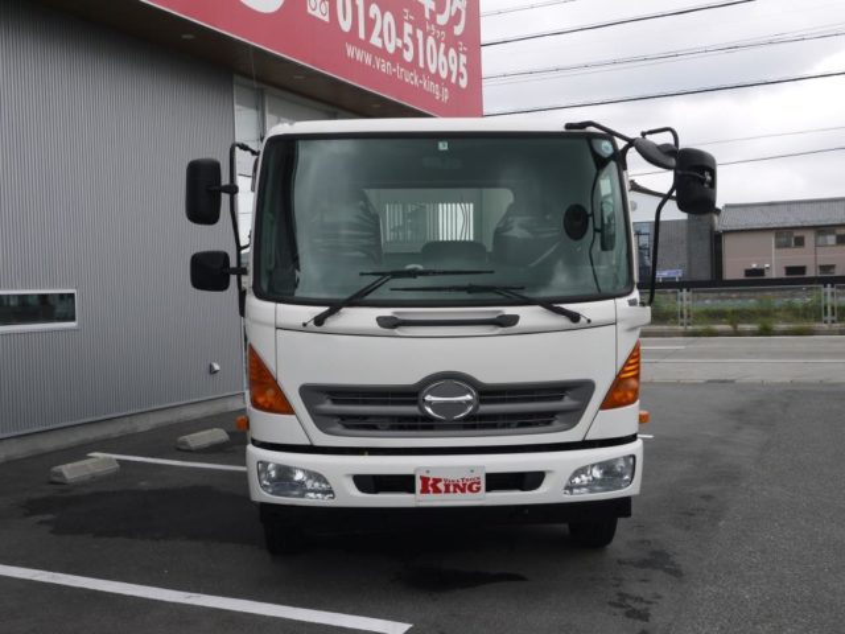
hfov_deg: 46.8
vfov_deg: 36.0
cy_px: 317
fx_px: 976
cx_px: 422
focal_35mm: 40
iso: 160
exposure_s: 1/320
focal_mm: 20
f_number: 7.1
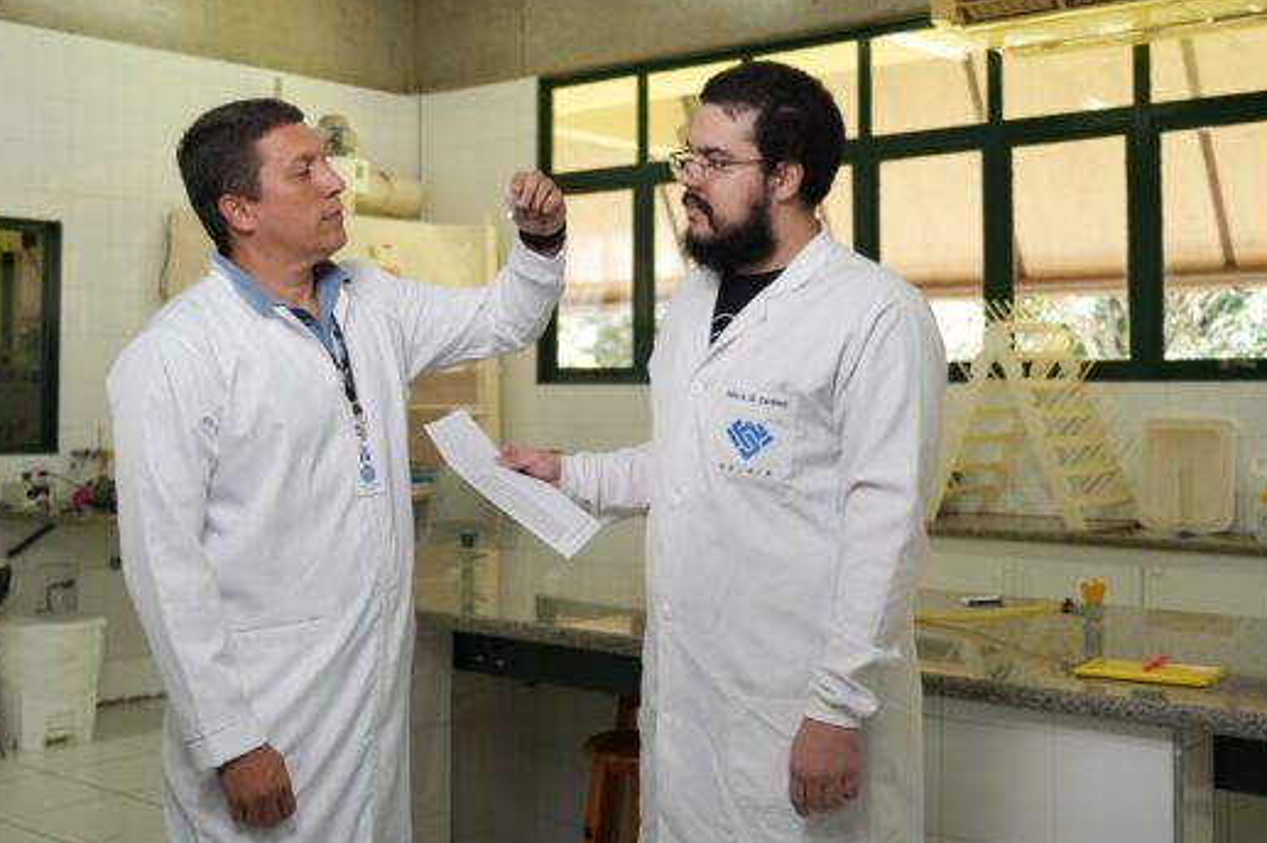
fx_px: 1583
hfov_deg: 43.6
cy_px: 346
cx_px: 571
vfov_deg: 29.8
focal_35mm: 45
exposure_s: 1/320
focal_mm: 31
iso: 800
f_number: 2.8
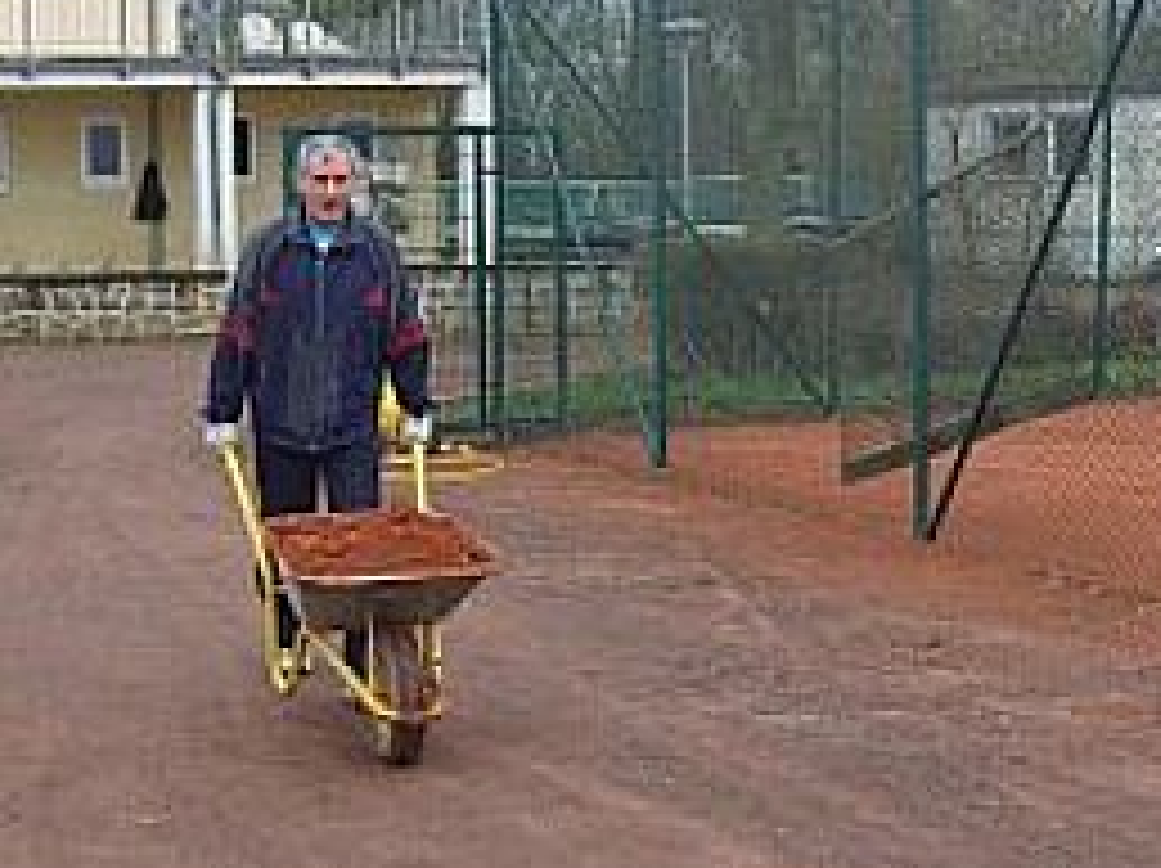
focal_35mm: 66
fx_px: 2212
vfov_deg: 22.2
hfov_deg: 29.2
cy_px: 412
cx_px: 396
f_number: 2.8
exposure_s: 1/200
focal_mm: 7.3
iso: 100
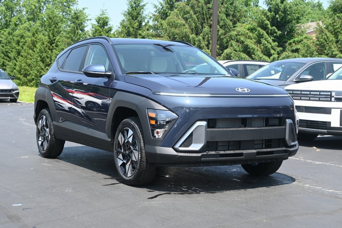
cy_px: 114
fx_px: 556
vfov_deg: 23.2
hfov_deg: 34.2
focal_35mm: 58
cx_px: 171
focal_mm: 39
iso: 125
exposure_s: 1/250
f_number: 5.6
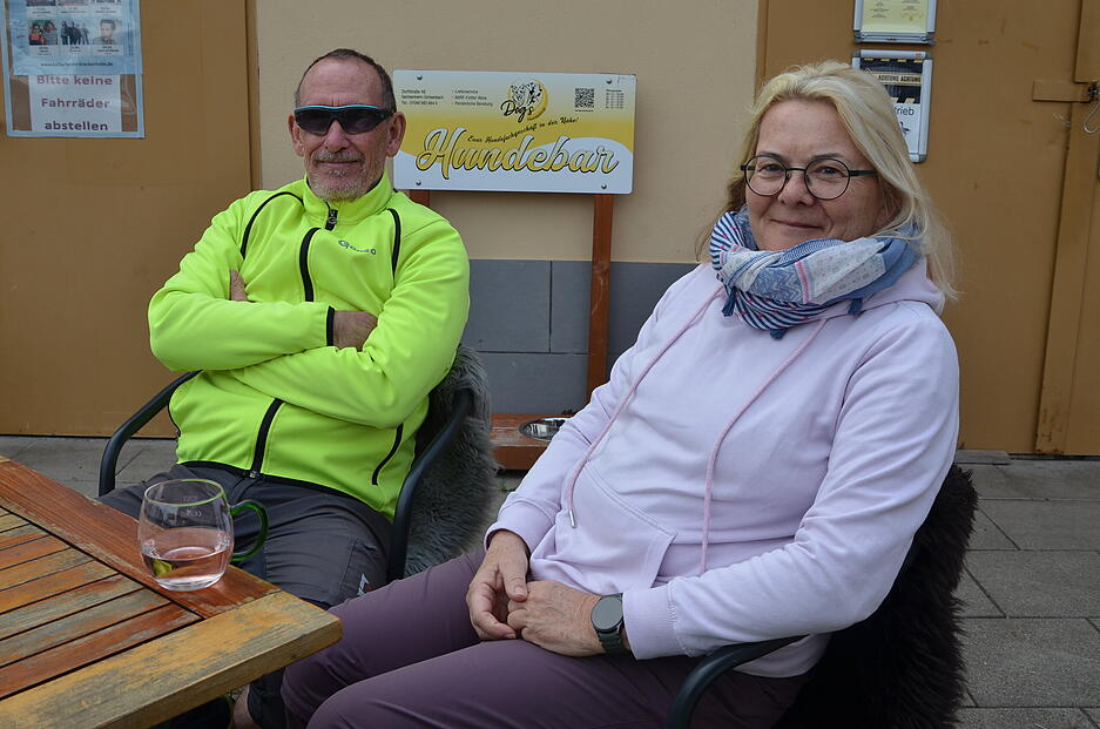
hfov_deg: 53.2
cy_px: 364
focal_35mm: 36
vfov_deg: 36.7
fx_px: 1098
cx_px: 550
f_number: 8
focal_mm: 24
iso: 200
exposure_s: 1/200
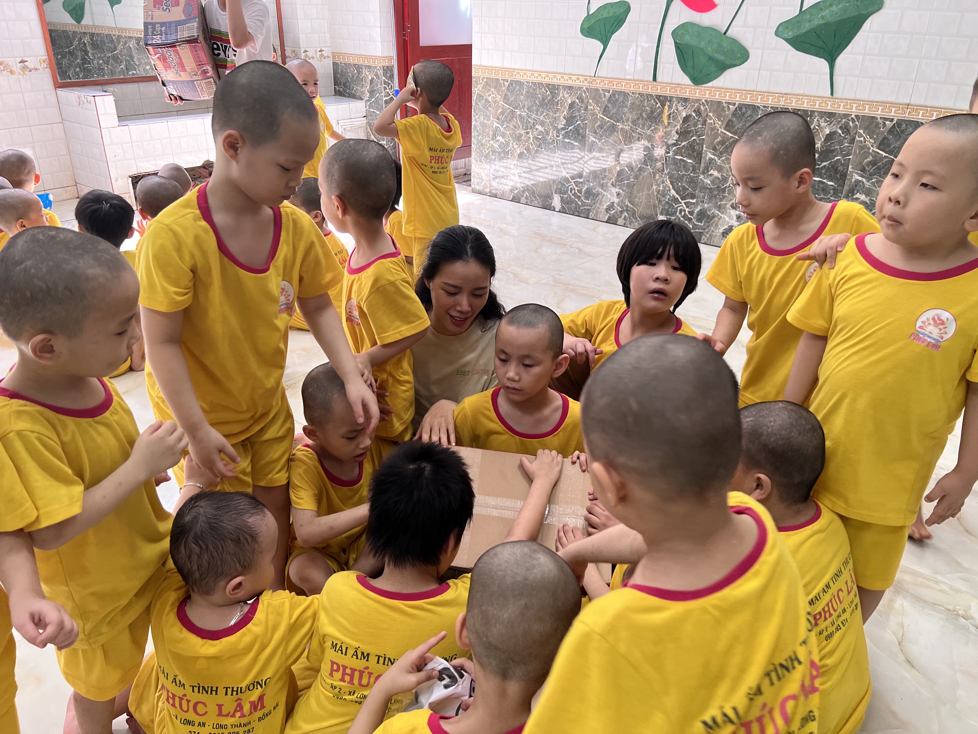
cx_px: 489
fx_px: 735
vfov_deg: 53.1
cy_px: 367
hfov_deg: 67.3
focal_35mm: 26
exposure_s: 1/121
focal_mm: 5.7
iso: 125
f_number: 1.5
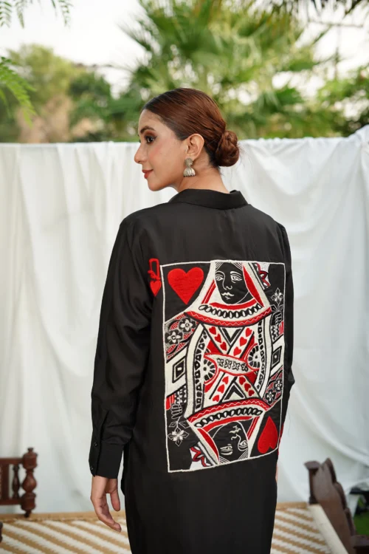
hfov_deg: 27.0
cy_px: 277
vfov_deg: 39.6
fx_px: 769
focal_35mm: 50
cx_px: 184
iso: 100
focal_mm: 50
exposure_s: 1/200
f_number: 2.8
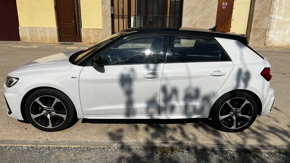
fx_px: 223
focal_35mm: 29
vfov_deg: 40.1
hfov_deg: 66.1
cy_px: 90
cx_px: 146
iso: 50
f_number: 1.6
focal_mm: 5.1
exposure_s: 1/9901
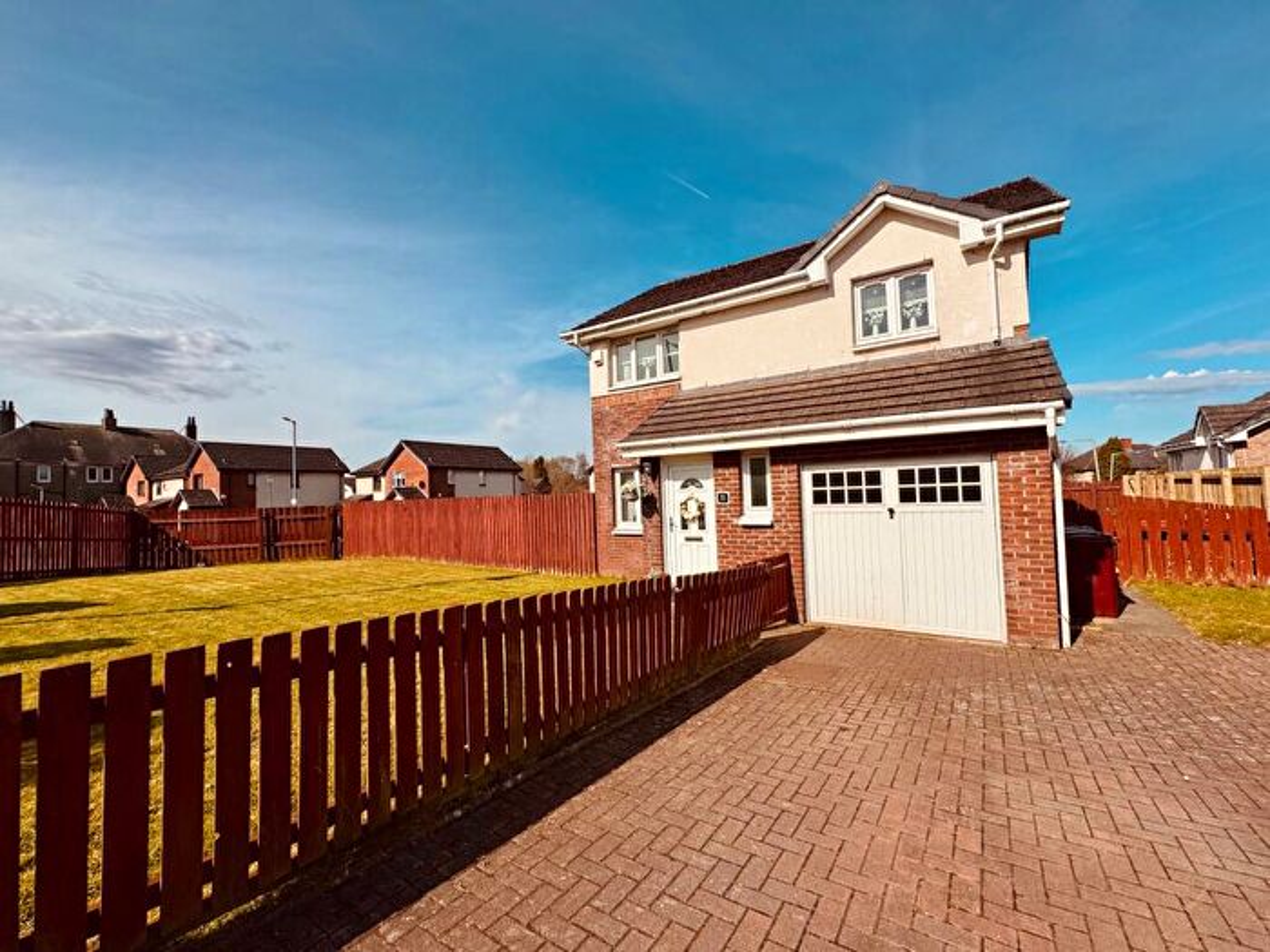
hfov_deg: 102.1
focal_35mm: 14
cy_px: 476
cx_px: 635
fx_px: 514
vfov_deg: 85.7
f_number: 2.2
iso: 50
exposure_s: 1/4132
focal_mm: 2.22
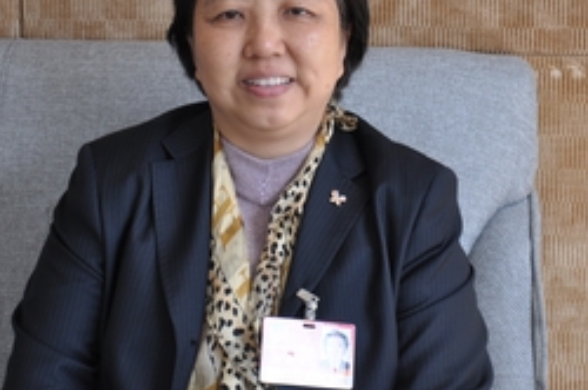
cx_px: 280
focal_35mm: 120
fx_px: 1957
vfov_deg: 11.4
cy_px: 96
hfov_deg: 17.1
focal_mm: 50
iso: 400
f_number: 5
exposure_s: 1/80
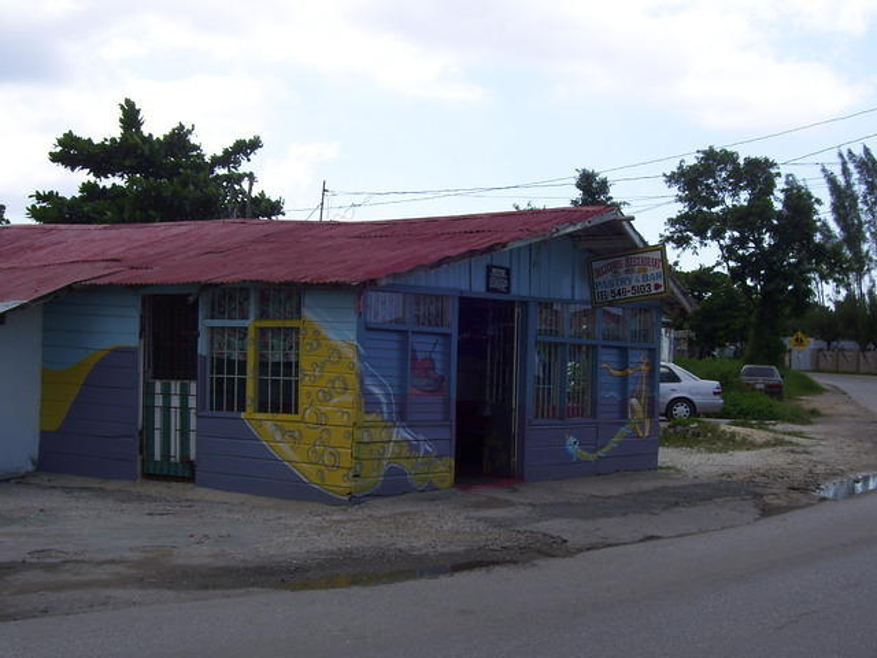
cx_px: 438
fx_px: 1419
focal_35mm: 56
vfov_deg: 26.1
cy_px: 329
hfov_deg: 34.3
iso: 80
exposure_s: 1/250
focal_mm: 9.4
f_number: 5.6
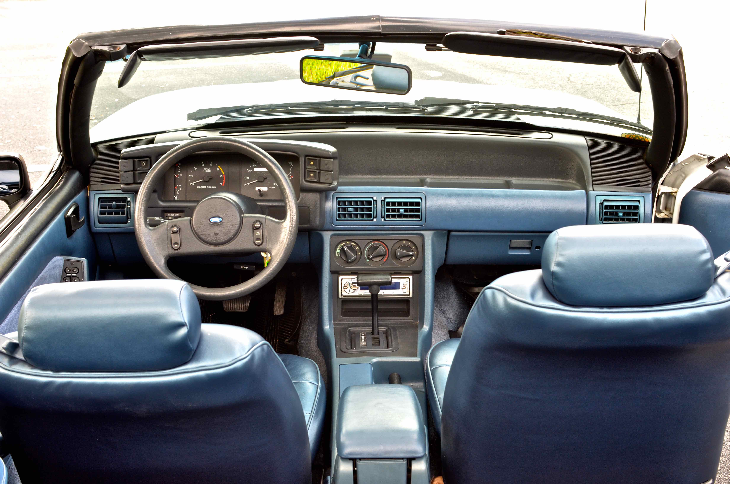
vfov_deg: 26.4
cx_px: 365
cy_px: 242
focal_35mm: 51
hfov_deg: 39.0
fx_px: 1032
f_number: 8
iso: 400
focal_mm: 34
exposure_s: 1/50
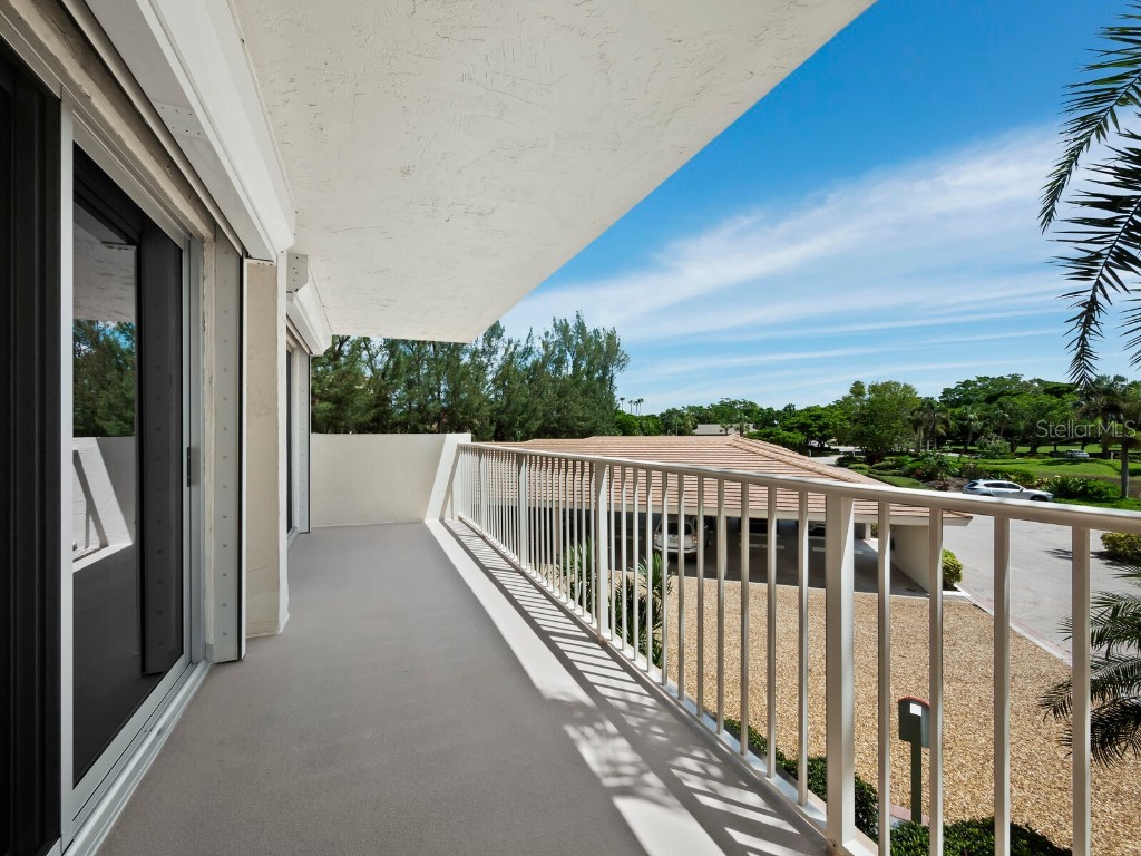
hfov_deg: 102.1
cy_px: 428
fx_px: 461
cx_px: 570
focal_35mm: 14
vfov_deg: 85.7
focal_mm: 7
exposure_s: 1/160
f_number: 11
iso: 400
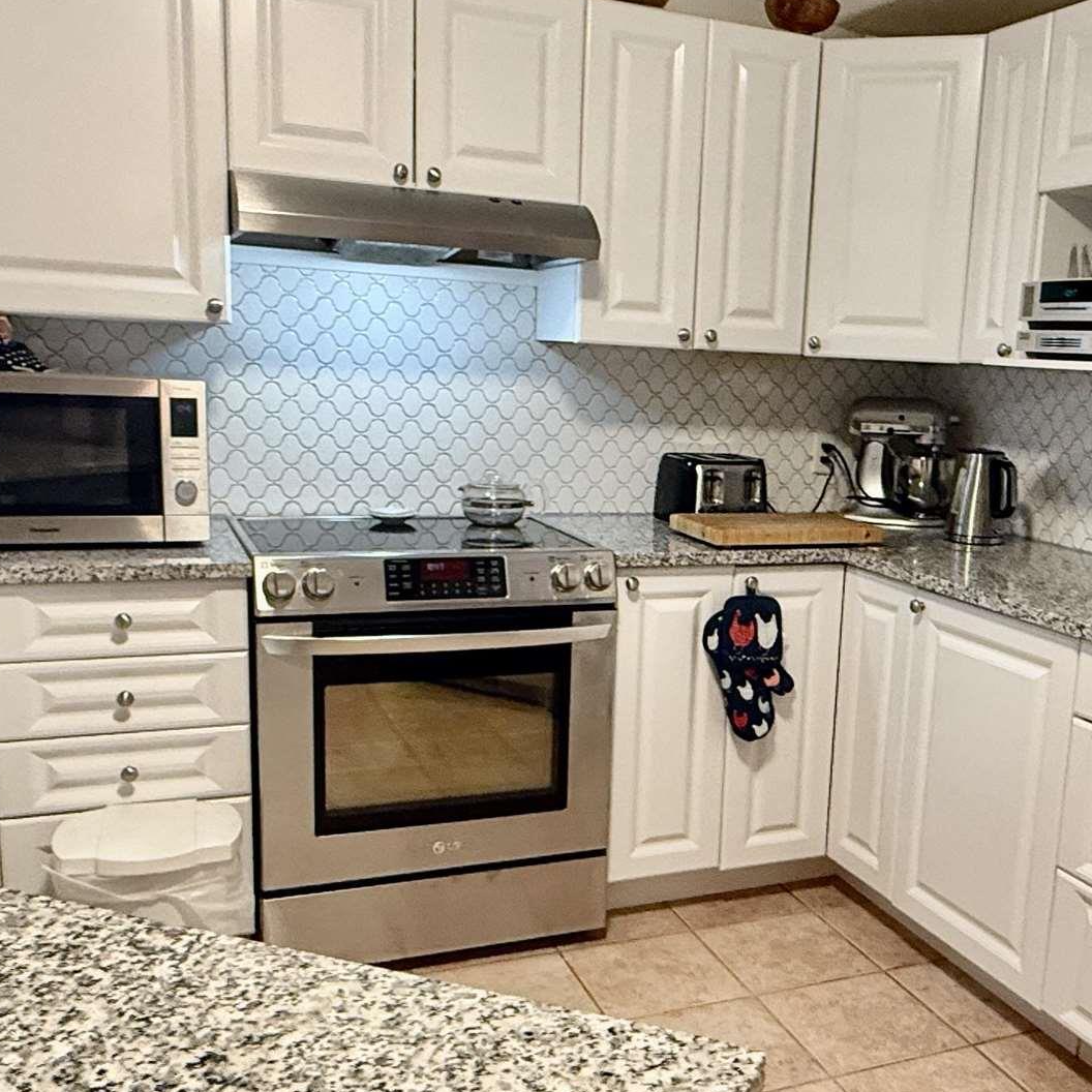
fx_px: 1285
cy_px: 617
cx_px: 728
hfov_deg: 45.4
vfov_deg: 45.9
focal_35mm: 36
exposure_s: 1/60
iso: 250
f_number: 2.2
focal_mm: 2.22
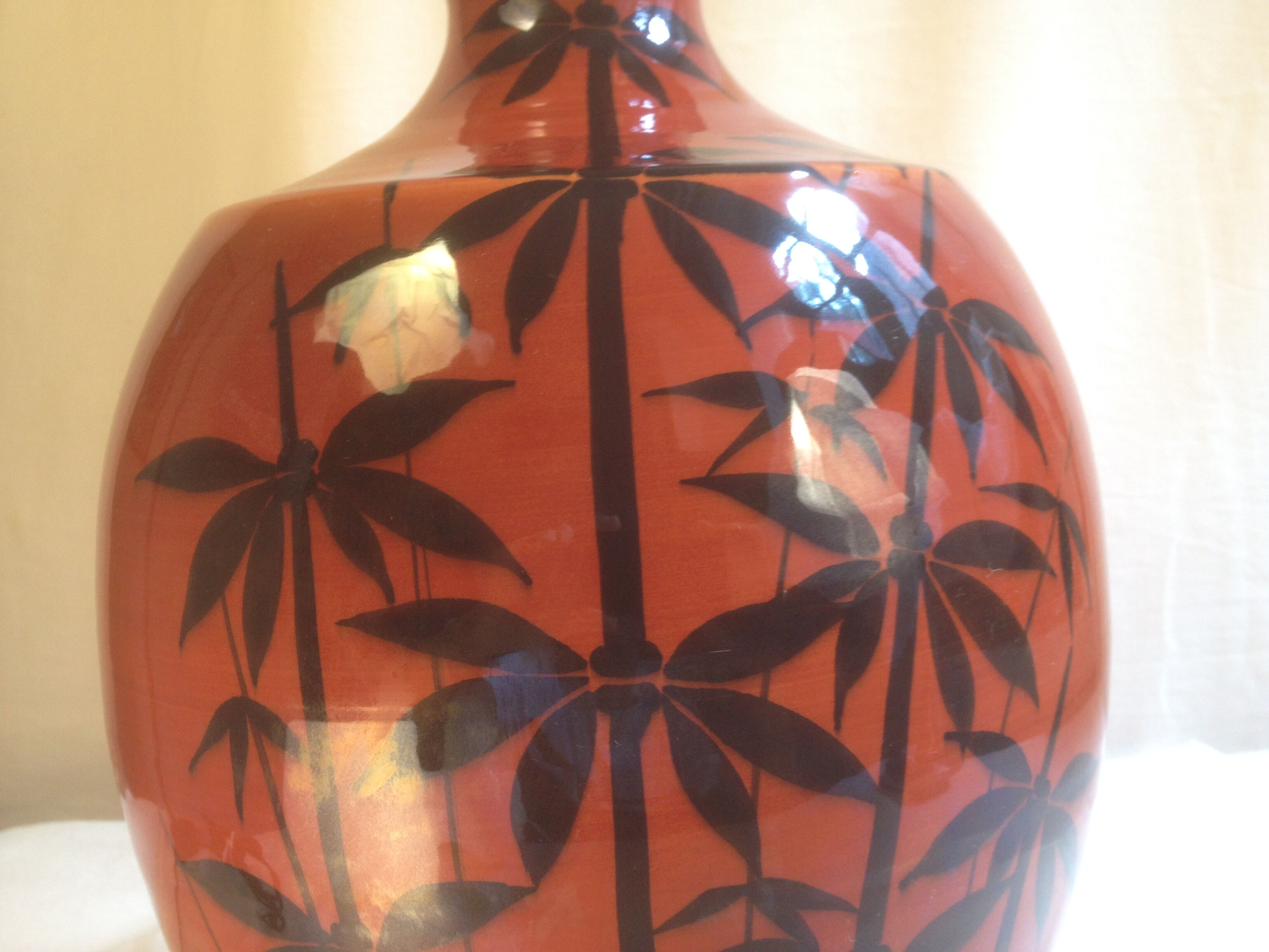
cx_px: 634
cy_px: 476
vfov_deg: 40.7
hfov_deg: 52.6
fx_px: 1283
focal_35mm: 35
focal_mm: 4.28
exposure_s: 1/20
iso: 80
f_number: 2.4
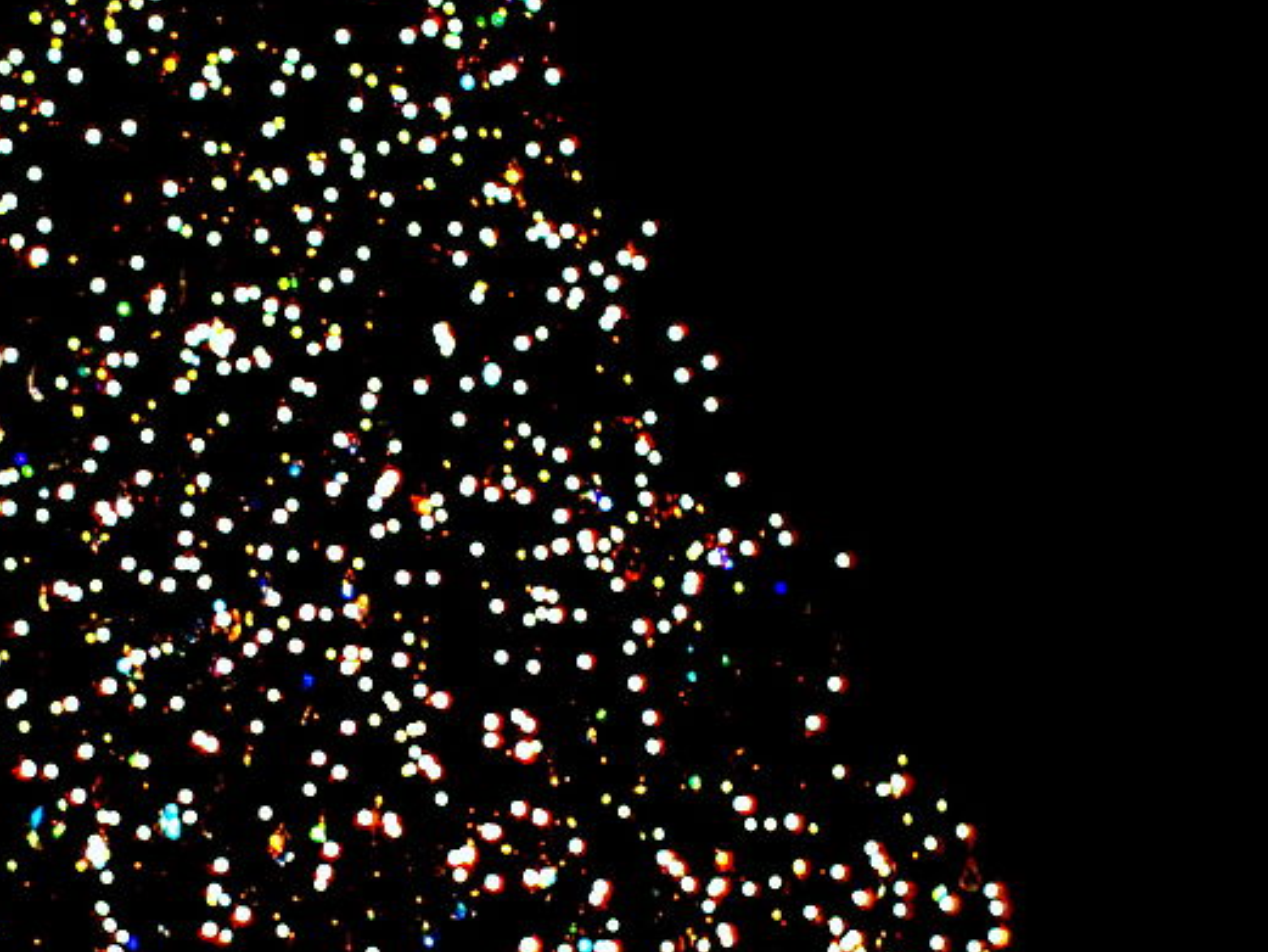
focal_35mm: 332
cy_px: 842
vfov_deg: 4.5
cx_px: 201
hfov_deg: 6.0
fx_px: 12164
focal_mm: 50
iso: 200
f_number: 8
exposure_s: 1/160
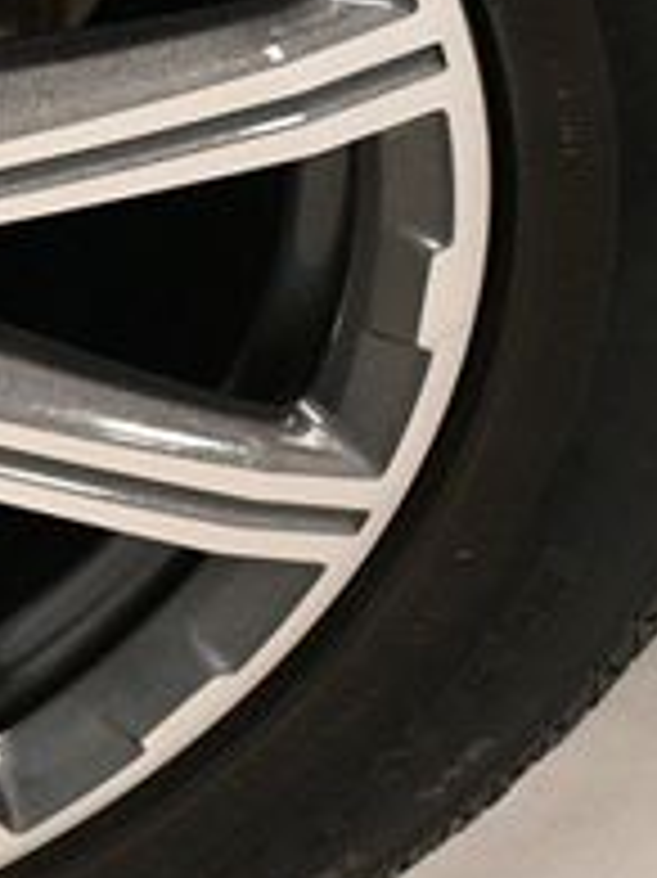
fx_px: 4560
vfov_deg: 11.0
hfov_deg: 7.9
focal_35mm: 180
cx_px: -594
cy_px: 311
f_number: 4.2
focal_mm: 38
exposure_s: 1/125
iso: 2800
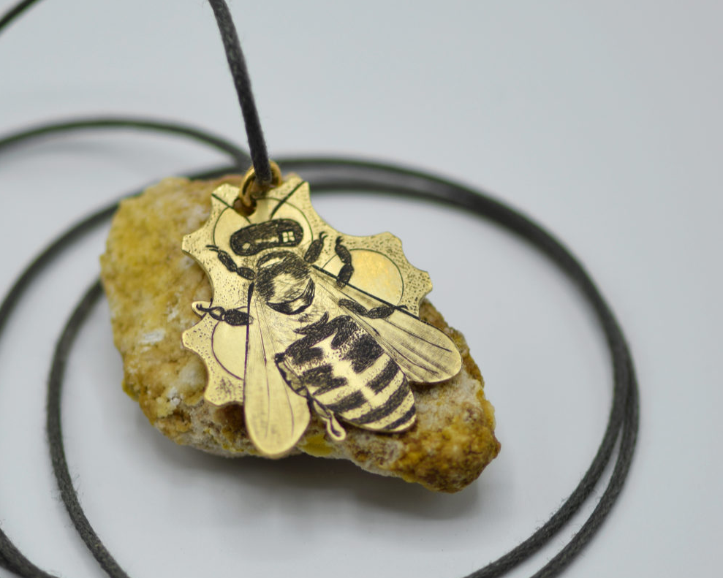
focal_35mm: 299
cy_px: 340
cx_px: 268
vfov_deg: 5.2
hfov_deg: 6.5
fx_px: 6396
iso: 100
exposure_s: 1/1000
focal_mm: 105
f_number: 3
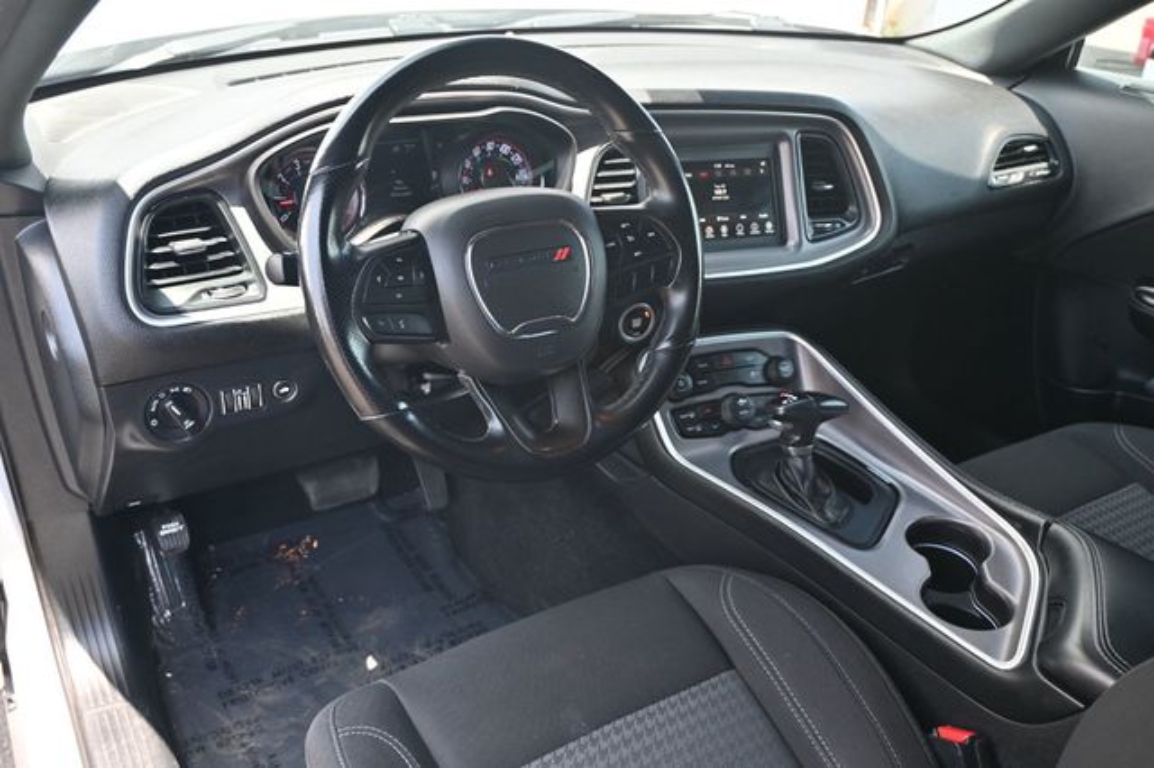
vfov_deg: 42.6
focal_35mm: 31
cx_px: 577
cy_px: 384
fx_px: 985
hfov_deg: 60.7
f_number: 3.8
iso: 560
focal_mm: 20.5
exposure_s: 1/125
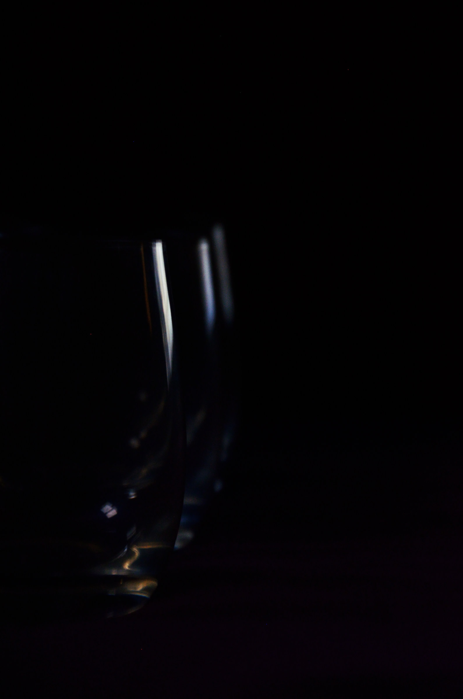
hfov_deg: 8.3
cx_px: 232
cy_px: 350
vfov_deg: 12.5
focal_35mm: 165
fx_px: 3197
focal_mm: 110
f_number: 6
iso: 800
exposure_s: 1/60
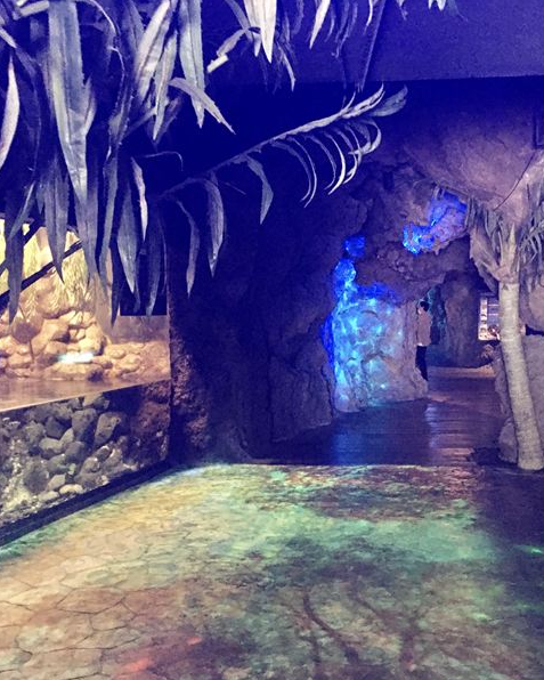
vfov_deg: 47.9
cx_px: 340
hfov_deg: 38.9
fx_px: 765
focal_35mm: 38
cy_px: 340
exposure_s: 1/4
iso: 200
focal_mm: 4.15
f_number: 2.2
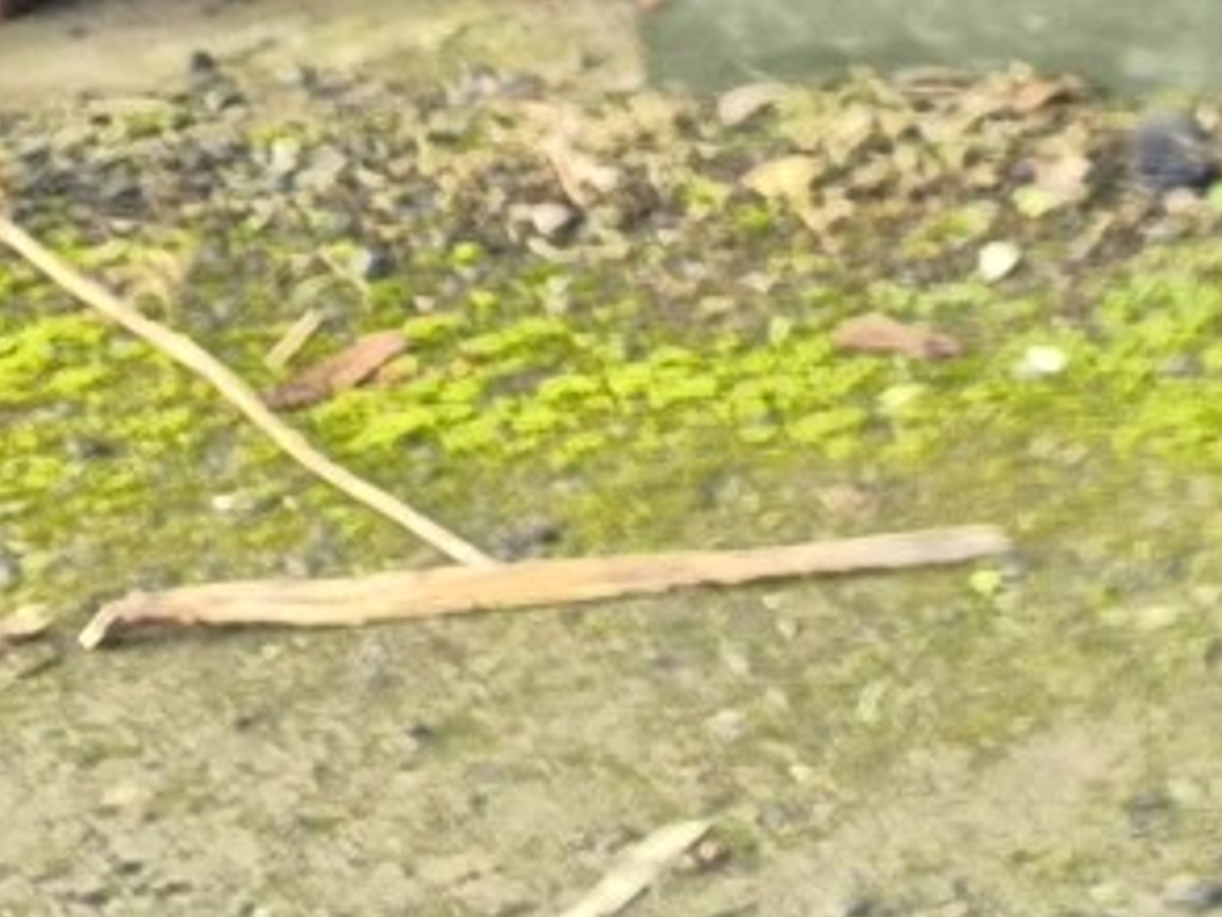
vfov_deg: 9.0
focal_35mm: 157
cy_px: -817
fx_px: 5545
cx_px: 3670
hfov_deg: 9.7
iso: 250
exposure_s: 1/180
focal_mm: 5.4
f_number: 1.8
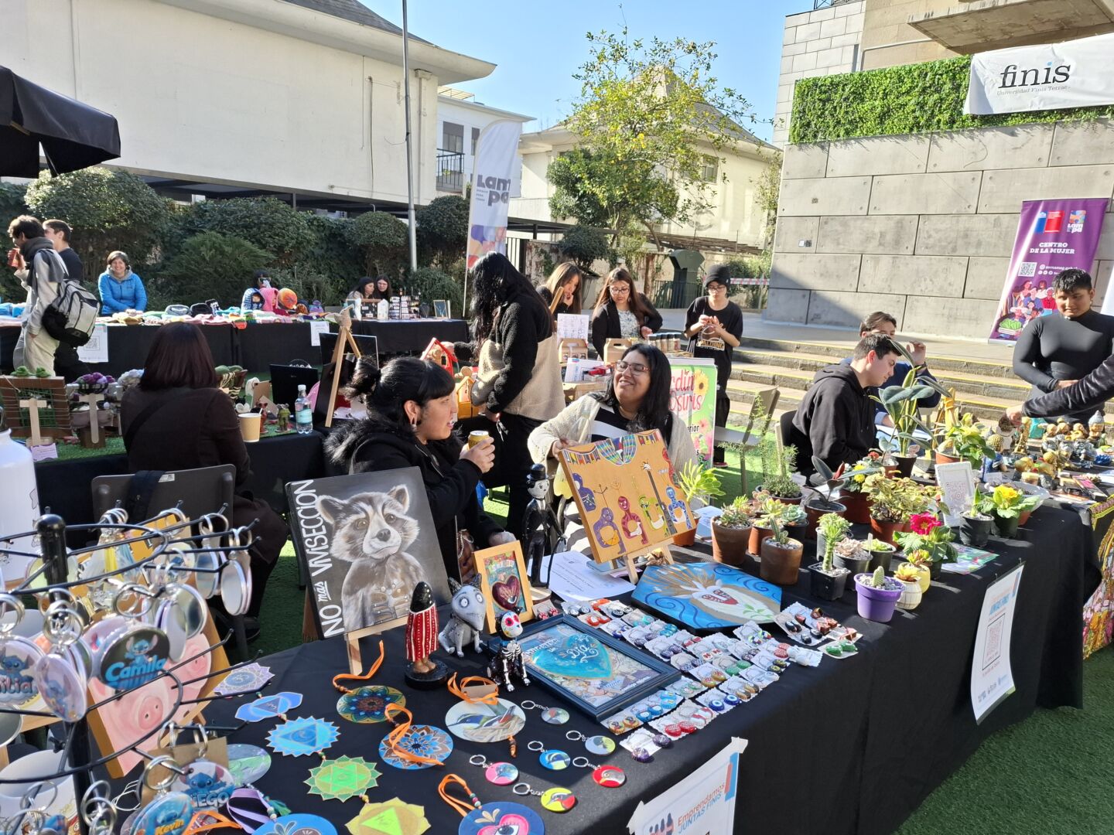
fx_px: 740
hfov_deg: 73.9
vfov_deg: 58.9
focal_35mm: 23
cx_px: 557
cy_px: 418
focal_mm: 5.54
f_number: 1.8
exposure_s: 1/529
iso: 50
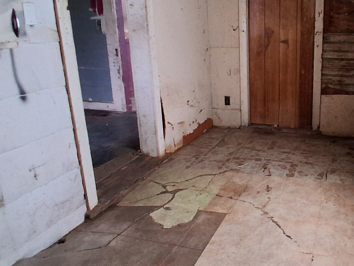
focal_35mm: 32
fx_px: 327
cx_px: 278
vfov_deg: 44.0
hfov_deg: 53.4
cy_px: 110
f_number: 2.2
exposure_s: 1/40
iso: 250
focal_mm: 1.4
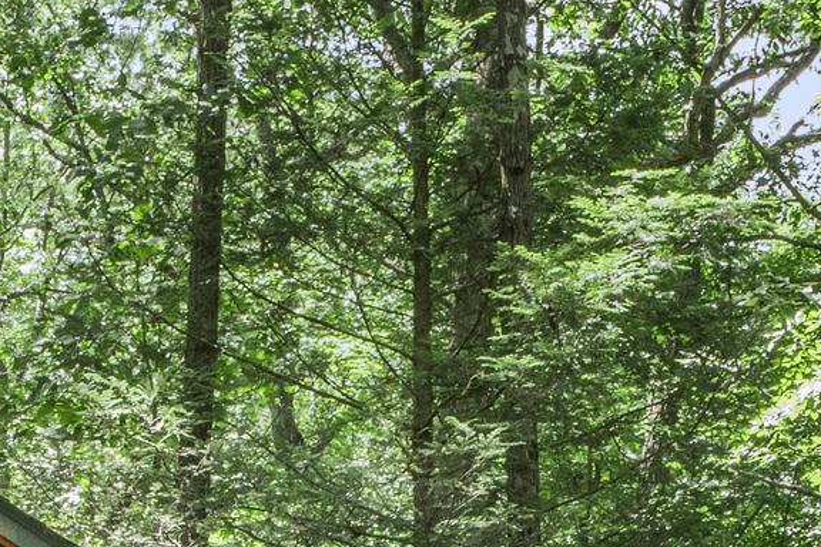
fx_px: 2919
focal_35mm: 128
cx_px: 207
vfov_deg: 10.2
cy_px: 938
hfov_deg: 15.9
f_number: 16
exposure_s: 1/10
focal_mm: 24
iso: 640
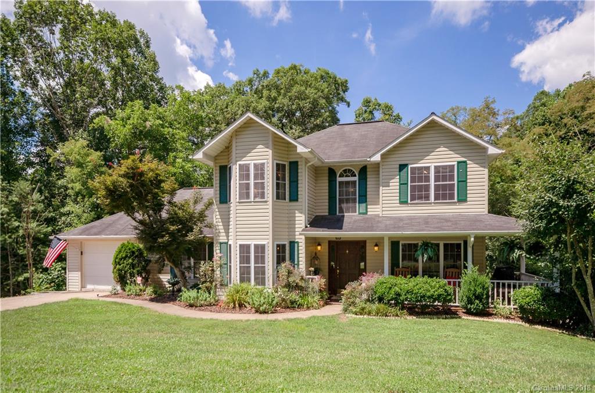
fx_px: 346
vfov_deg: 59.2
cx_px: 298
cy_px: 196
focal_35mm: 21
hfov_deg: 81.4
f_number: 7.1
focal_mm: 14
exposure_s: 1/1000
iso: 200
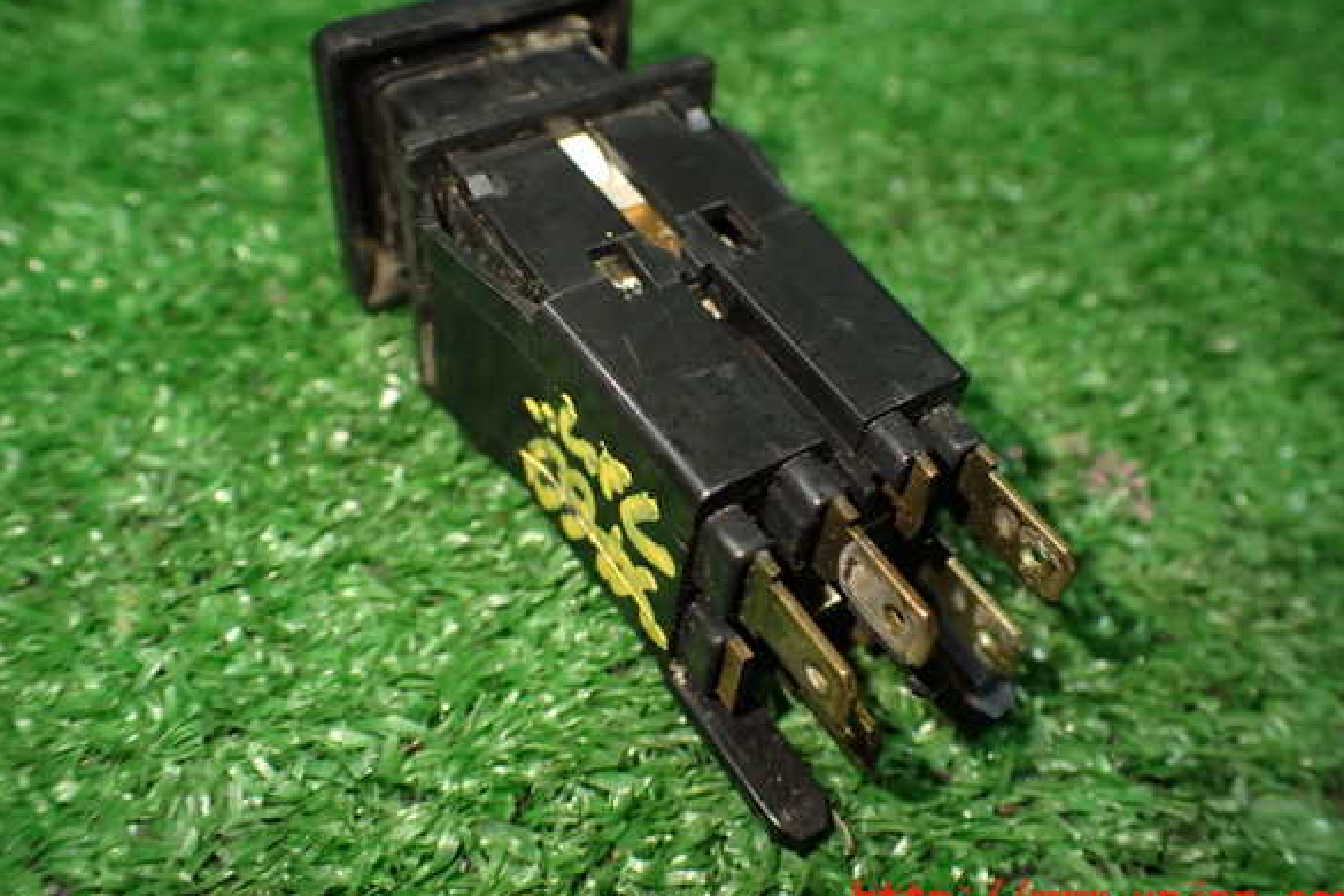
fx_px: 1195
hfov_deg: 58.7
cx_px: 682
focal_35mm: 32
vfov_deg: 41.1
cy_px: 416
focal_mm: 5.4
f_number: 2.3
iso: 500
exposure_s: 1/125
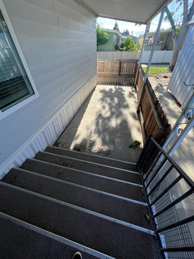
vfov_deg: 106.2
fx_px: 97
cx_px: 97
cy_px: 130
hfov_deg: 89.9
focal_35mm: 13
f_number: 1.8
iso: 32
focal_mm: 1.57
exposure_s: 1/326
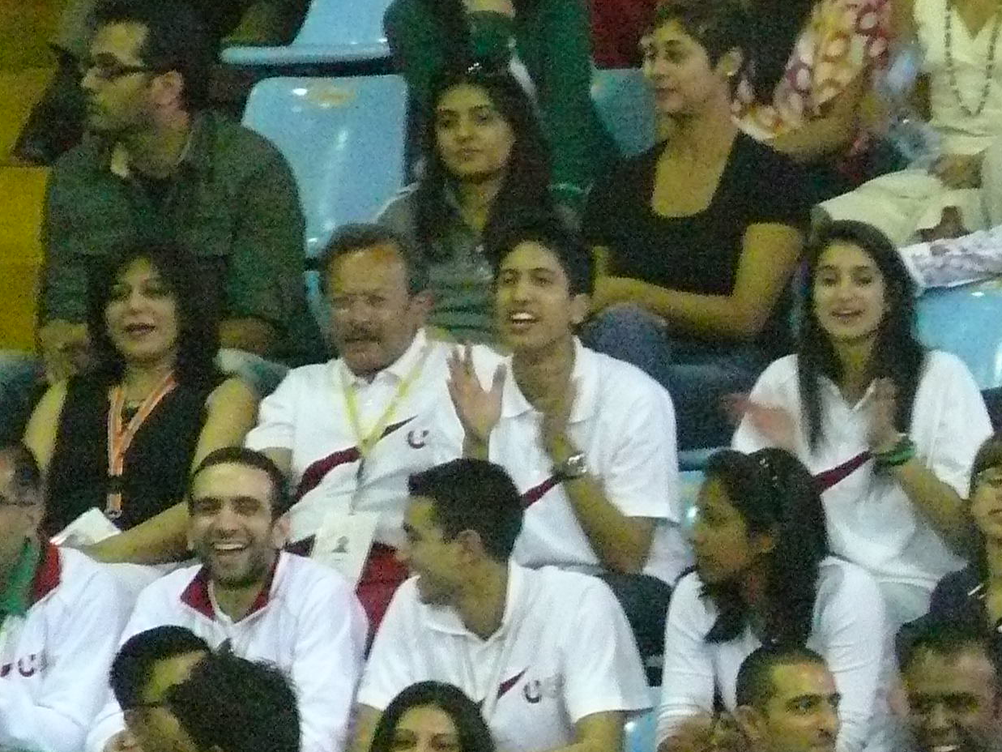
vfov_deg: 1.4
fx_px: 30483
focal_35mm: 1053
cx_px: 292
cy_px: 511
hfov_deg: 1.9
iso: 800
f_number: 3.6
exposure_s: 1/50
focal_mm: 75.5
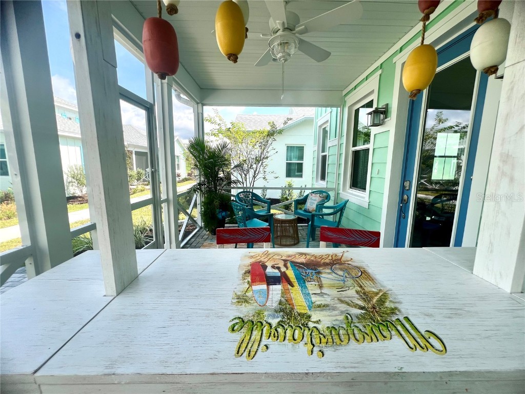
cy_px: 197
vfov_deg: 89.9
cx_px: 262
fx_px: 197
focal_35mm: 13
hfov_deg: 106.2
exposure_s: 1/418
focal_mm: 1.57
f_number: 1.8
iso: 32
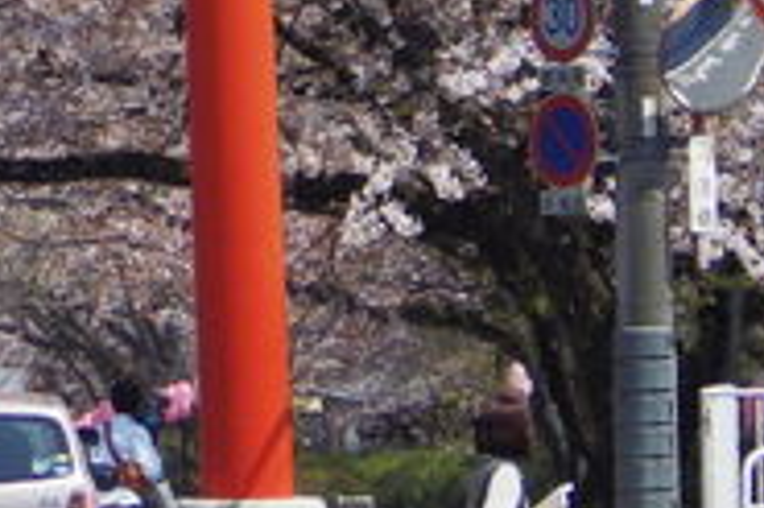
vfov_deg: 1.6
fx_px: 18574
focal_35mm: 876
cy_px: -17
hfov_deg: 2.4
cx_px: -103
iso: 200
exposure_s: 1/800
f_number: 5.6
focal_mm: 43.5
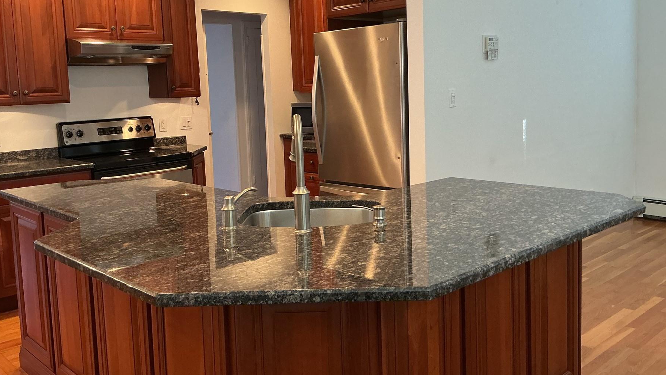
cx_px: 328
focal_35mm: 36
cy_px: 152
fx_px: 636
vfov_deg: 32.8
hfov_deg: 55.3
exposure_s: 1/60
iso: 125
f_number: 1.8
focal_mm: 3
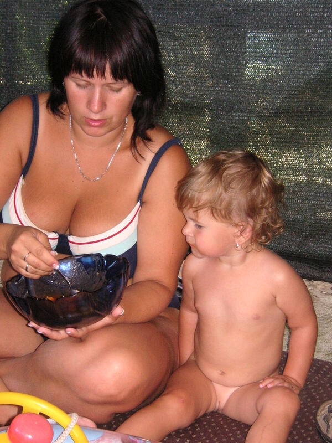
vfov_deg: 25.7
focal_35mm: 76
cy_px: 222
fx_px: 972
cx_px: 166
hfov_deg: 19.4
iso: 160
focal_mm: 12.6
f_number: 4.4
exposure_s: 1/90
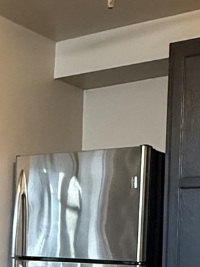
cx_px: -54
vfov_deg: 23.6
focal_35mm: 79
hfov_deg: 17.6
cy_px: 270
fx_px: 609
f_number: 2.2
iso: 800
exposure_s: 1/60
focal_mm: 2.22
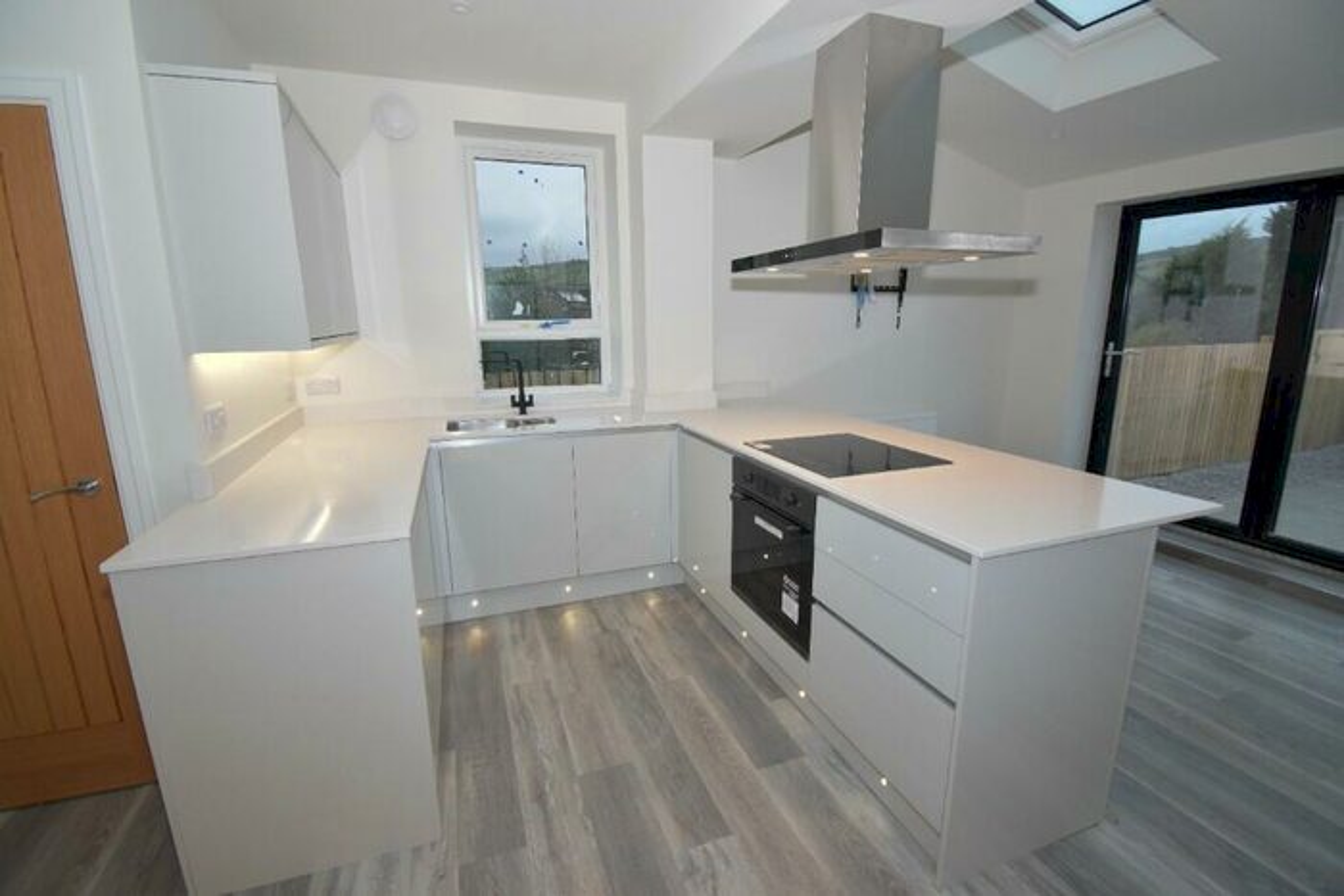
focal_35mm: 15
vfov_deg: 77.4
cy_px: 448
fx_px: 560
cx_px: 672
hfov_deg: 100.4
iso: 400
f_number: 4.5
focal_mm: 10
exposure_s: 1/30
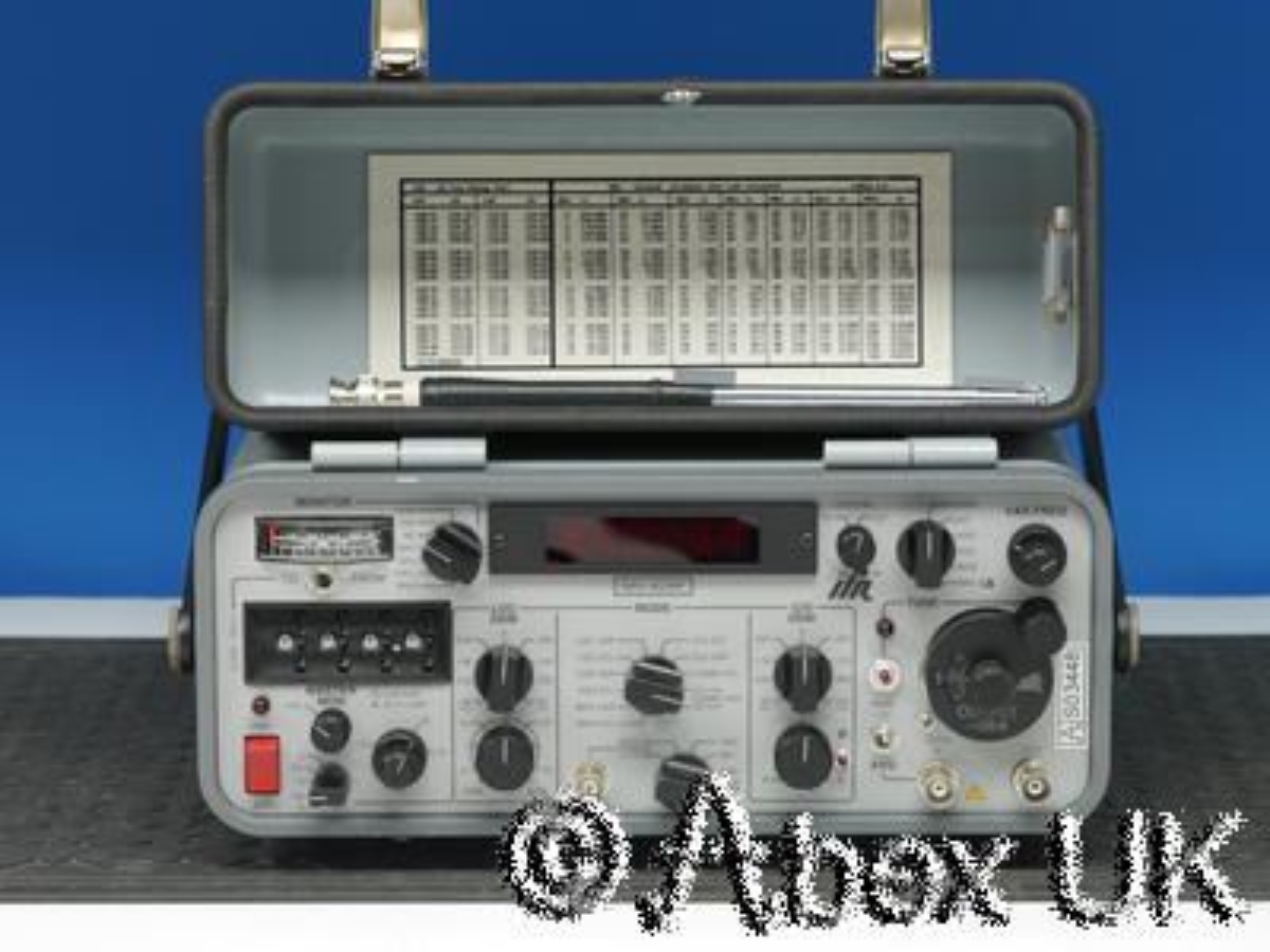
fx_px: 4769
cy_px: 476
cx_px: 635
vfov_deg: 11.4
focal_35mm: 130
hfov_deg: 15.2
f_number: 9
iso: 400
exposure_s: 1/10
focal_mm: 65
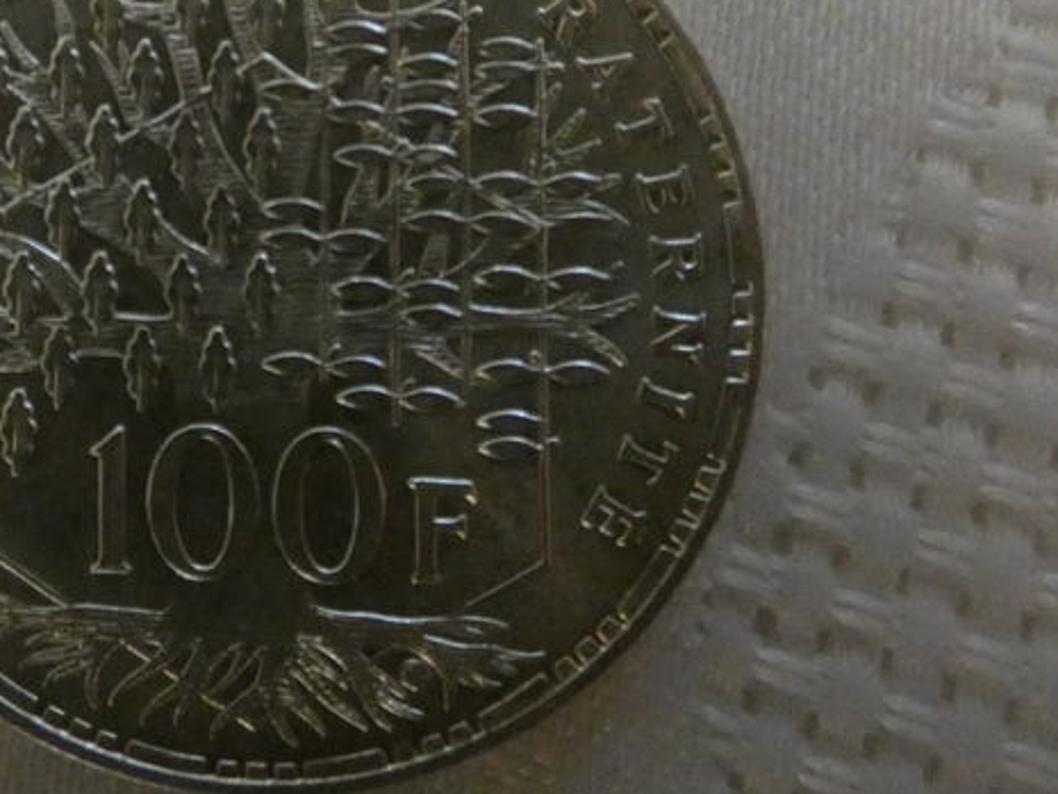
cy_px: 130
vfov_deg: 32.4
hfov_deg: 41.6
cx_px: 182
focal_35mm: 43
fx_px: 1315
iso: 1250
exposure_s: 1/60
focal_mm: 3.6
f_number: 2.8
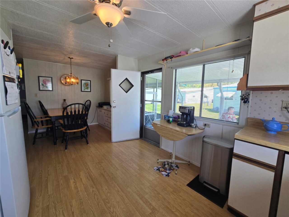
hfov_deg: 106.2
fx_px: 109
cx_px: 144
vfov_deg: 89.9
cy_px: 108
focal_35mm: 13
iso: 50
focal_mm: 2.2
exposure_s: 1/143
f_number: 2.2
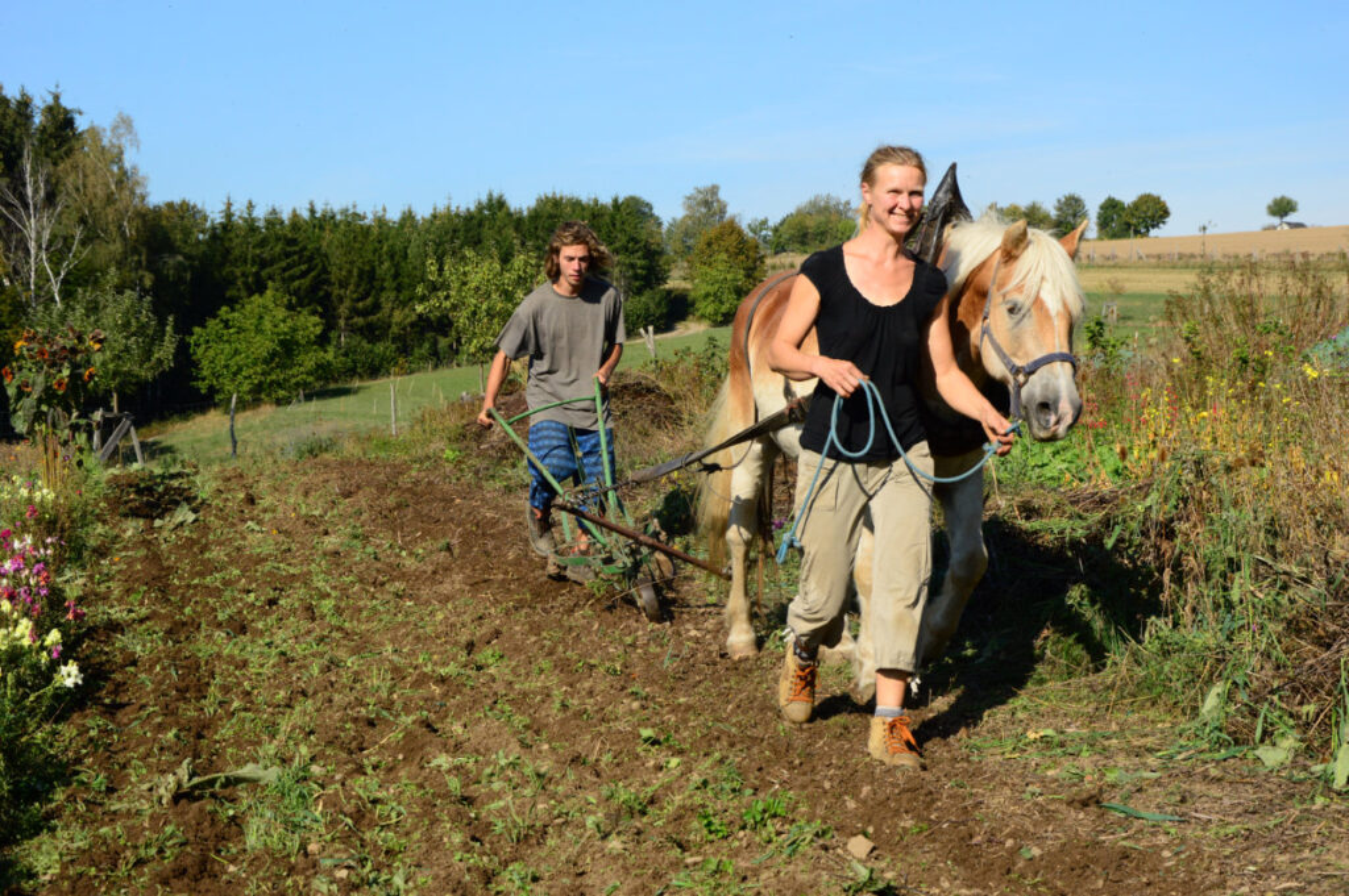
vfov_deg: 20.1
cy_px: 448
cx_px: 674
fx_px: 2527
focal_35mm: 68
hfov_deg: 29.9
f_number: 8
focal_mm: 45
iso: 320
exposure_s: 1/800
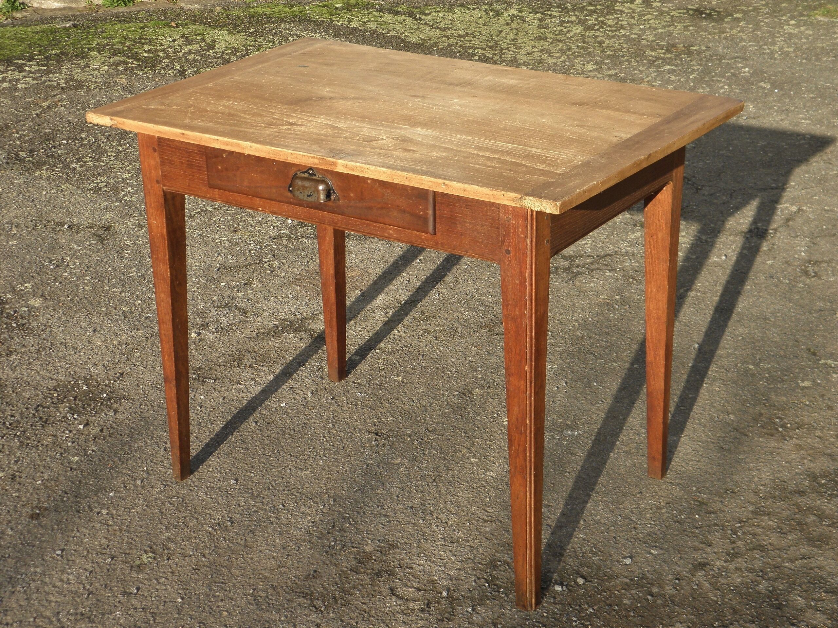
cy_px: 314
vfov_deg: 24.8
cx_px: 419
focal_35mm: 59
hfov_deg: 32.7
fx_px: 1428
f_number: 4.1
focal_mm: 10.6
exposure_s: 1/320
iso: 100
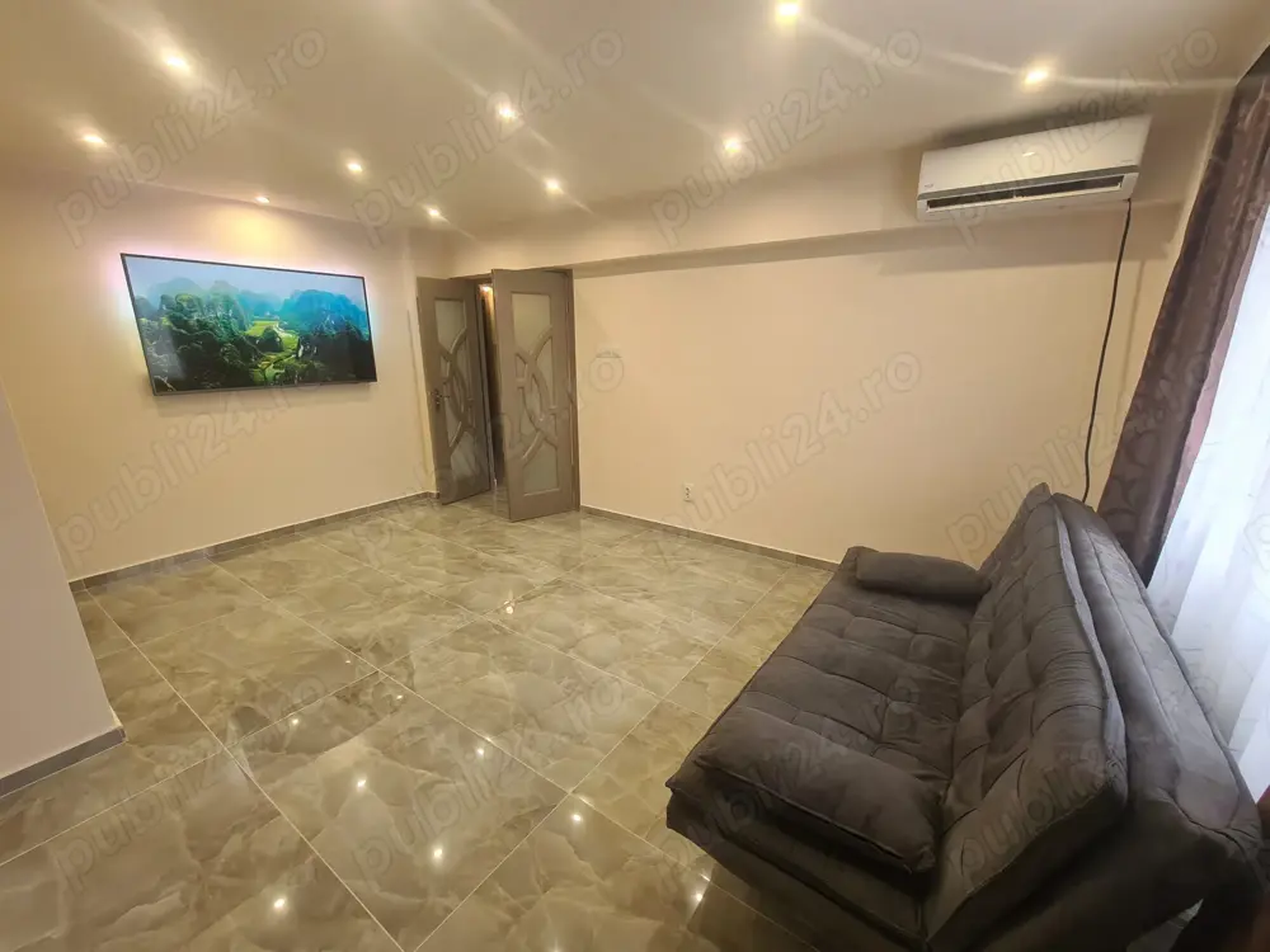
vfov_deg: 89.9
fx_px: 477
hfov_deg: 106.2
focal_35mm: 13
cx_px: 635
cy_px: 476
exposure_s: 1/50
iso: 80
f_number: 2.2
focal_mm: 2.2
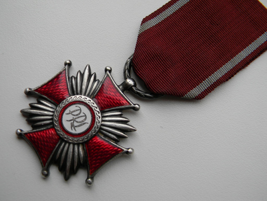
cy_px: 100
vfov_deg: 39.7
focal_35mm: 36
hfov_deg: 51.4
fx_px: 278
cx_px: 134
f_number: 3.7
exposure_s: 1/320
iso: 80
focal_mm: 6.4
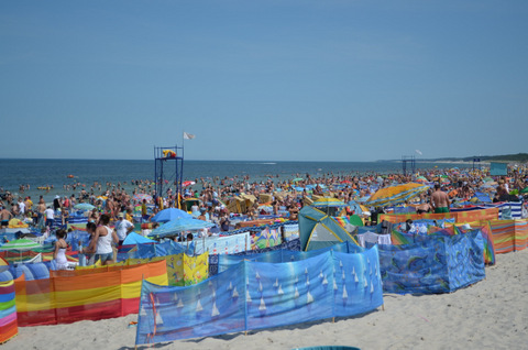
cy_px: 175
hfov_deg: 24.7
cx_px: 264
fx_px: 1208
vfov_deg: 16.5
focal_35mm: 82
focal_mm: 55
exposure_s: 1/800
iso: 100
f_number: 5.6
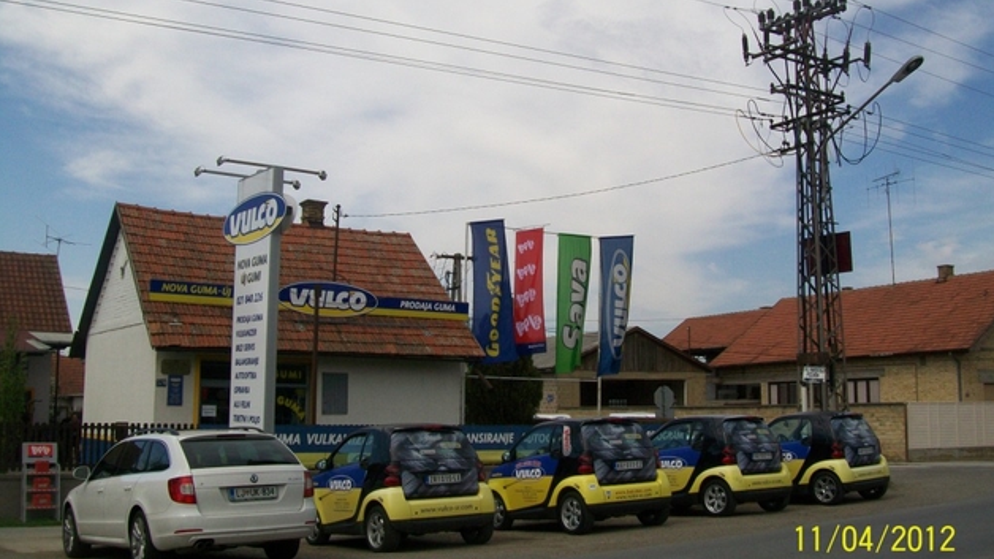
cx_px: 500
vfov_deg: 29.7
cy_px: 244
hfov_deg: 50.5
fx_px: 1054
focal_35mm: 40
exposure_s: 1/640
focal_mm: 6
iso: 64
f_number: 4.8
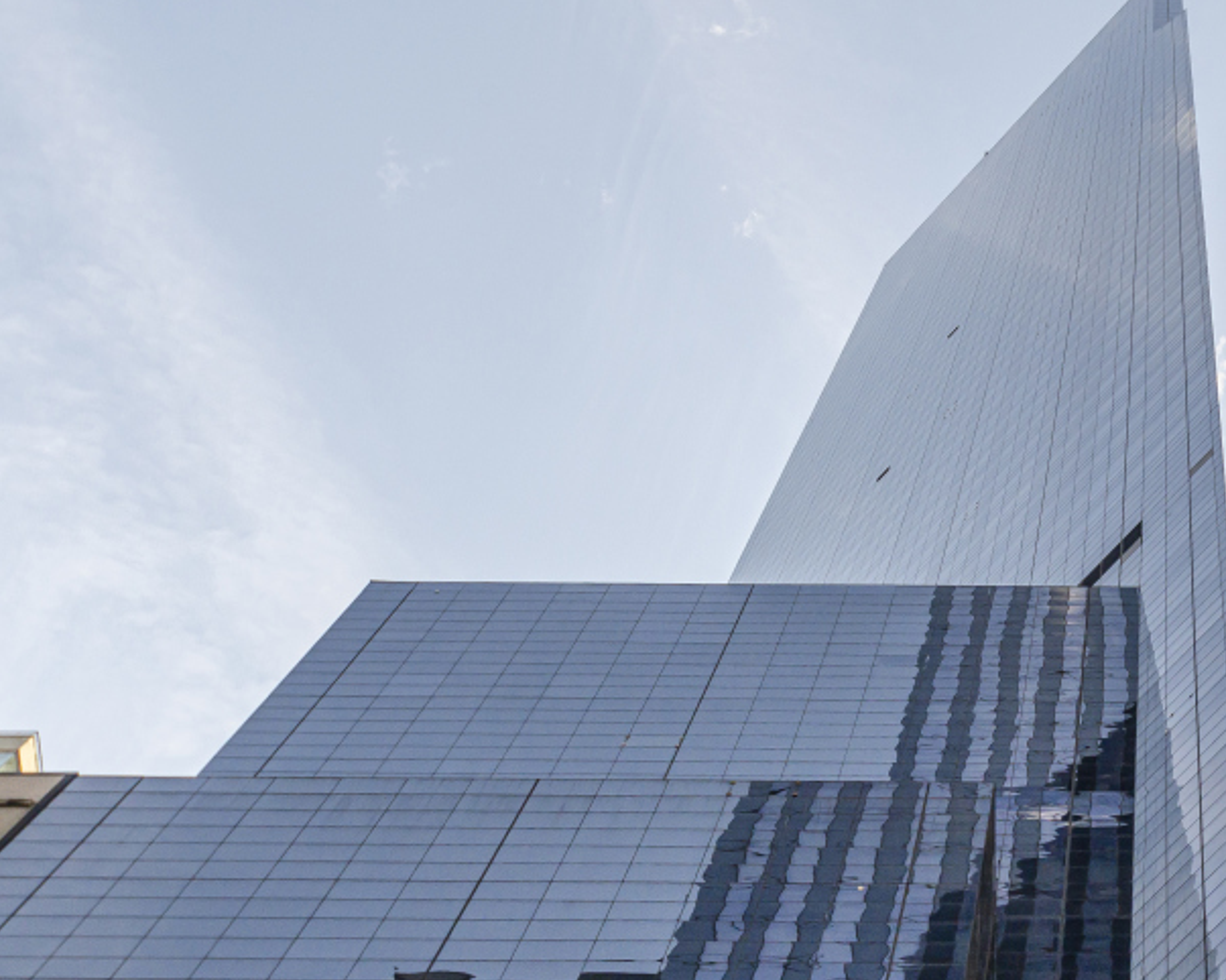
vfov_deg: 29.7
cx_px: 973
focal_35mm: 51
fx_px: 1850
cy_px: 513
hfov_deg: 35.5
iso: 400
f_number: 8
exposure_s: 1/400
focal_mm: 22
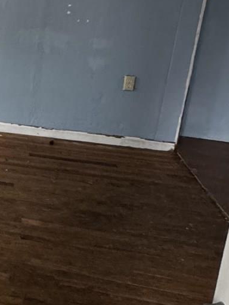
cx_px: -166
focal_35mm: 63
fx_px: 556
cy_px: 69
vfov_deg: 30.1
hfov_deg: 18.8
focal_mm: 2.22
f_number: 2.2
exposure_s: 1/74
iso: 320
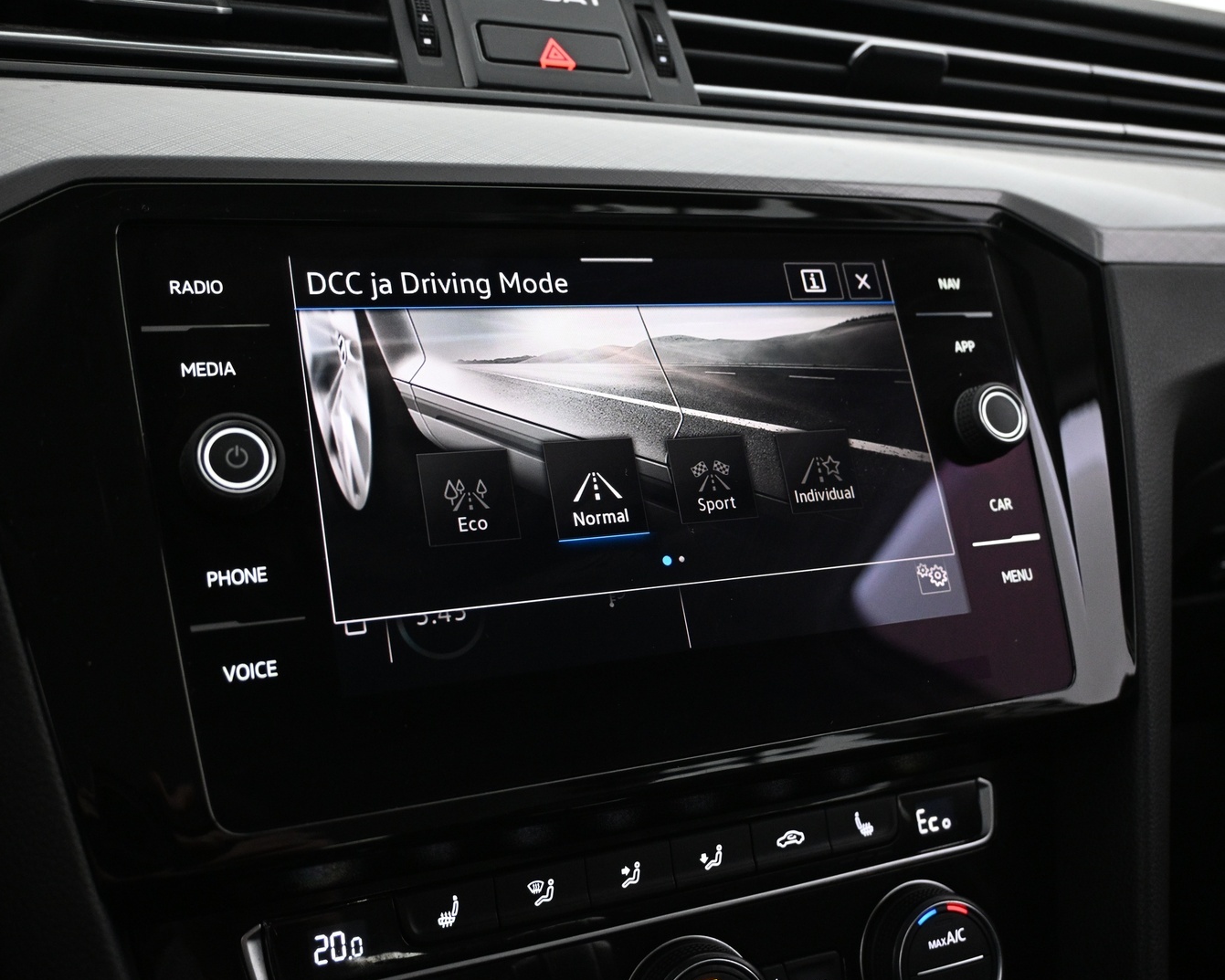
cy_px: 491
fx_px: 1233
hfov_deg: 52.8
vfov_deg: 43.4
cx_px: 601
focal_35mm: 34
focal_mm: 20
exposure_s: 1/40
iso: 1600
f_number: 3.8
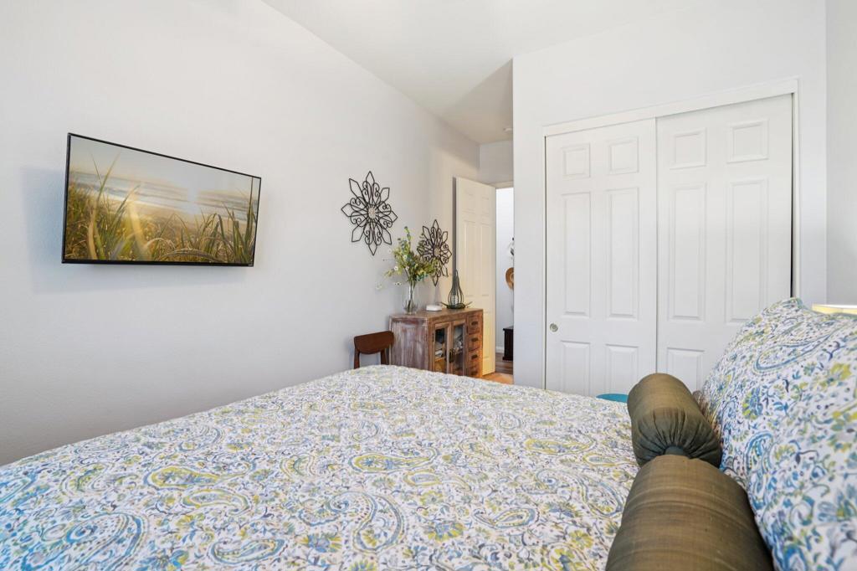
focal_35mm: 16
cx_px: 428
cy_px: 286
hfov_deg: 96.8
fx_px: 381
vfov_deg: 73.7
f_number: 8
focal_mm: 16
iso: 400
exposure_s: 1/5
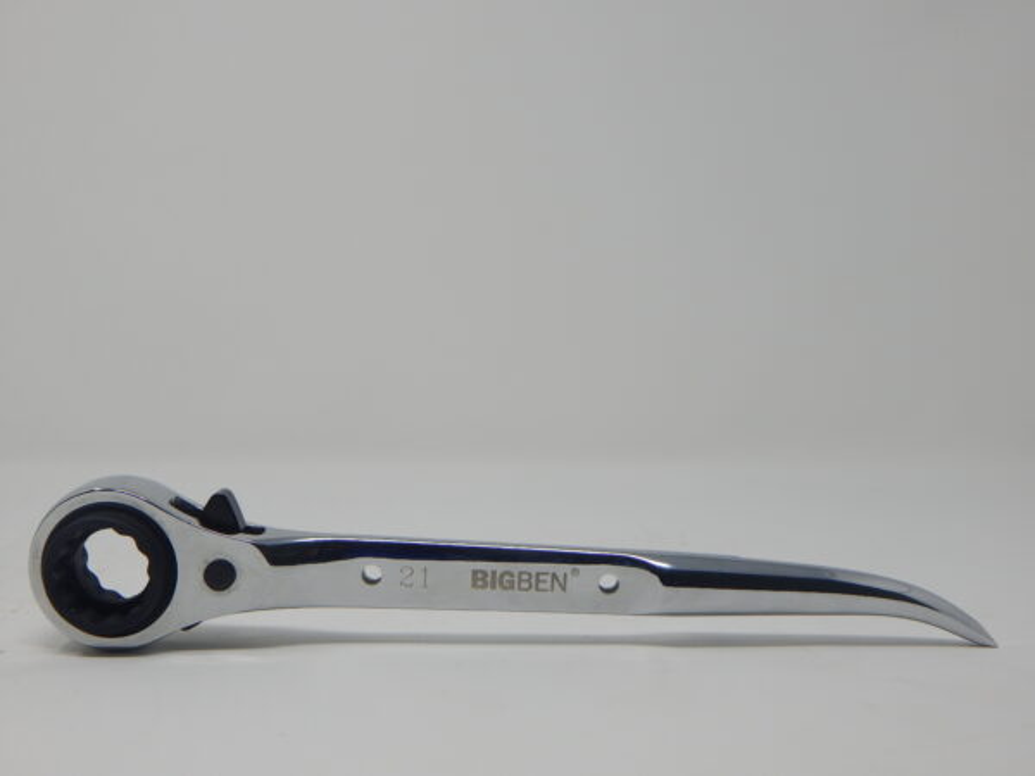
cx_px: 518
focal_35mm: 48
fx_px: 1435
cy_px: 388
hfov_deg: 39.7
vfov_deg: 30.3
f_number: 3.7
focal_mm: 8.6
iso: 125
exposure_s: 1/125
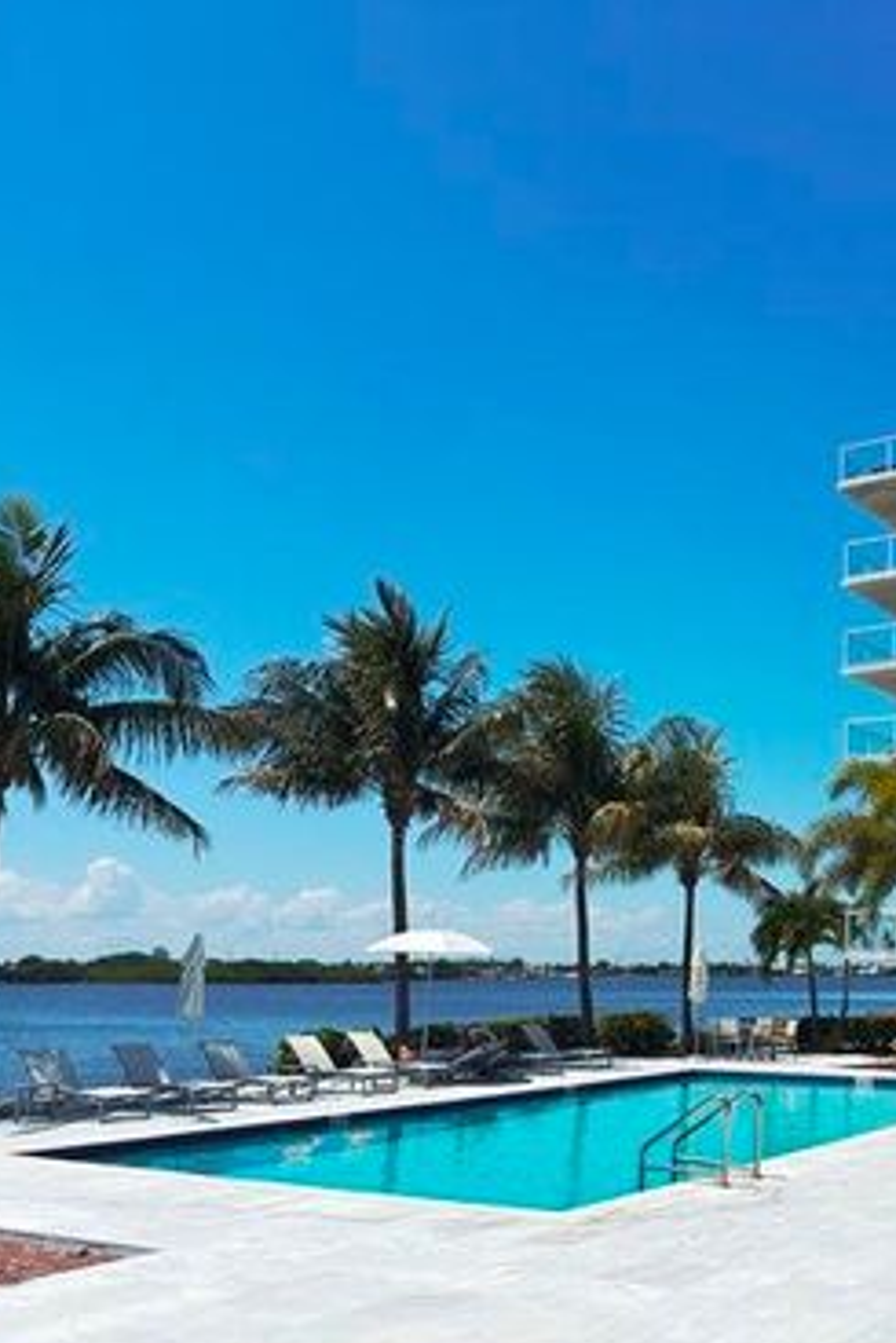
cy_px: 682
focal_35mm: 34
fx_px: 1268
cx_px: 768
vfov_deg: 55.8
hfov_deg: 37.0
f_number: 1.78
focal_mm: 6.76
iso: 80
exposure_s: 1/10417
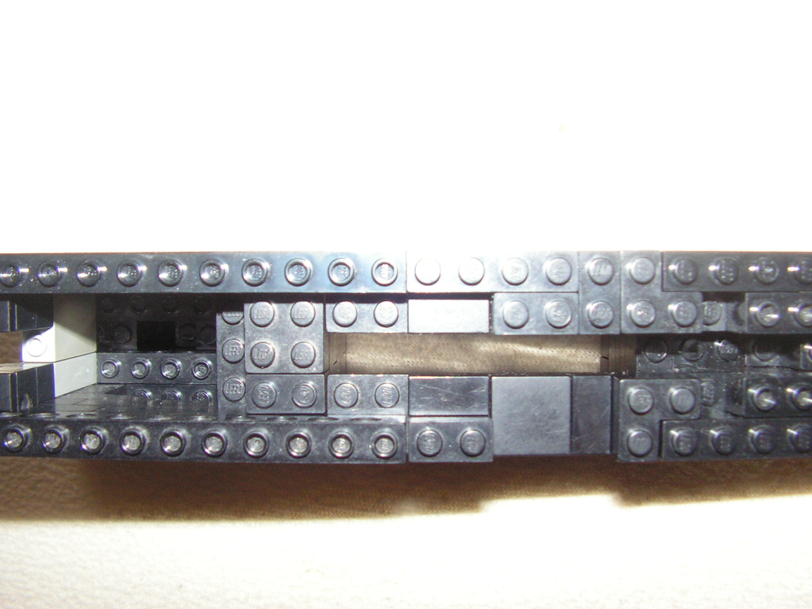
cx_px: 406
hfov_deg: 51.4
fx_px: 844
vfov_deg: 39.7
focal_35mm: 36
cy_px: 304
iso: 200
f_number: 3.2
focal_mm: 6
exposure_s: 1/40
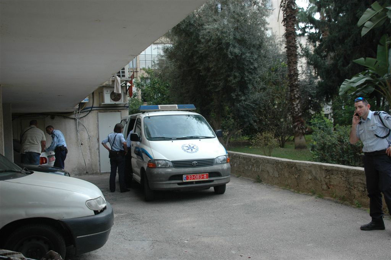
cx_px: 196
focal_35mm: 39
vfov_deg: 34.2
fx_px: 423
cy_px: 130
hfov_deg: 49.6
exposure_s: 1/250
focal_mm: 26
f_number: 8
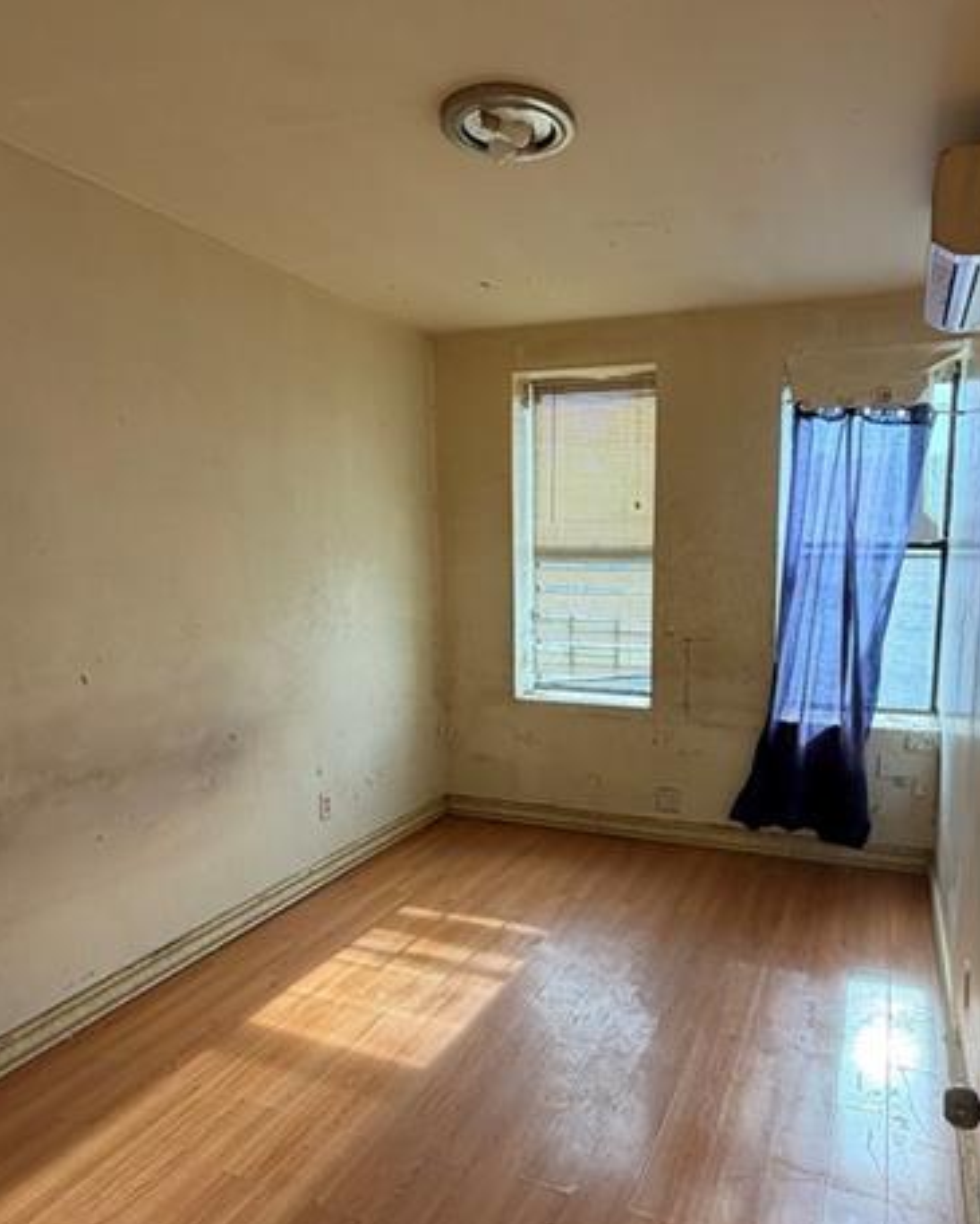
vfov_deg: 72.3
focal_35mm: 23
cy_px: 684
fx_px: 834
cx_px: 588
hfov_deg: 60.4
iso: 125
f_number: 2.2
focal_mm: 2.22
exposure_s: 1/121
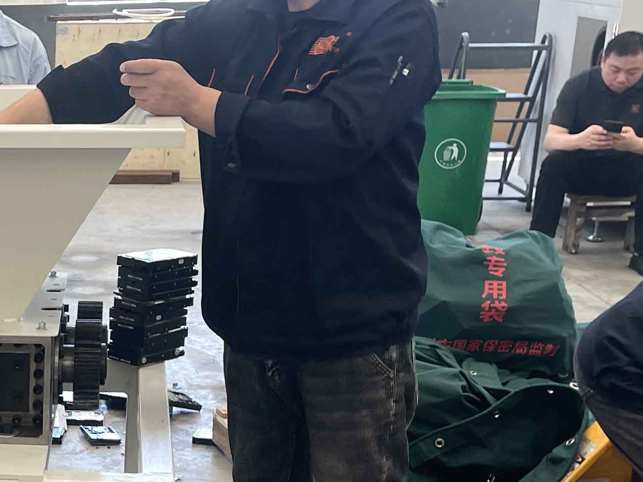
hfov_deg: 22.0
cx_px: -127
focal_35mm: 82
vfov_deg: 17.5
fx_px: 1523
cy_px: 508
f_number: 1.6
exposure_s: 1/121
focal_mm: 4.2
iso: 40
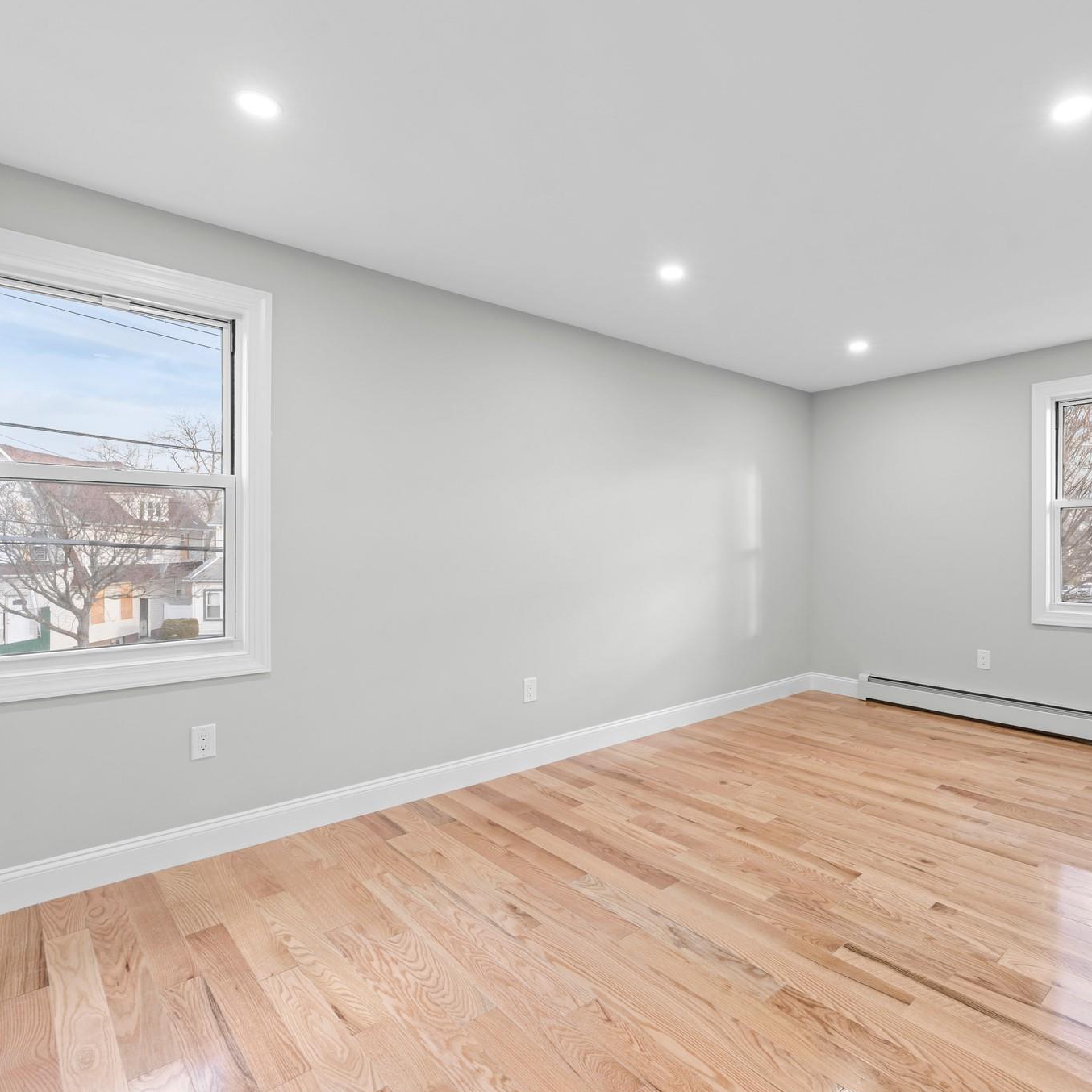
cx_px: 644
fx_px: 642
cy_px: 548
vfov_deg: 80.7
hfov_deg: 80.0
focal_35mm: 18
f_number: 8
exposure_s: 1/4
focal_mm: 14
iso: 400
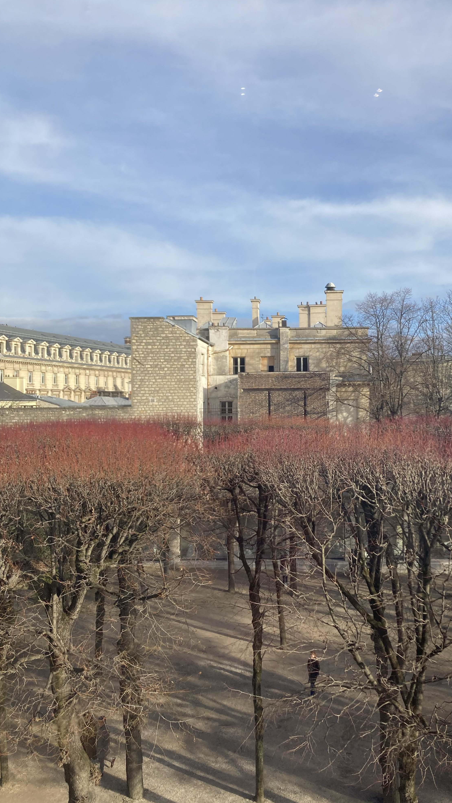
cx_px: 304
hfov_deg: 37.3
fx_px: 661
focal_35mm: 31
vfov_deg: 62.6
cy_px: 405
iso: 20
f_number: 1.8
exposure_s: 1/1372
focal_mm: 3.99
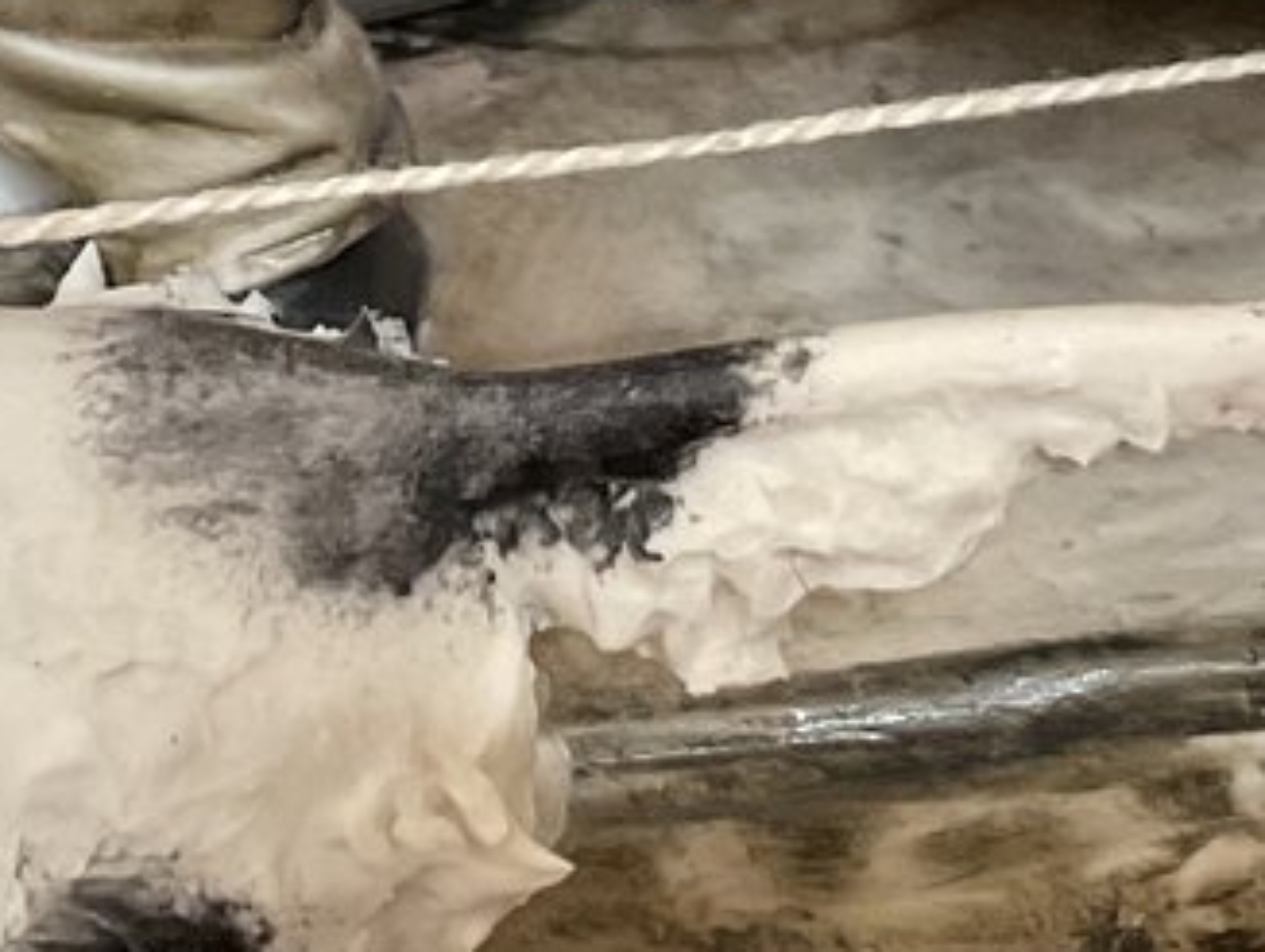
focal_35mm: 134
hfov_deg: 14.7
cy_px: -21
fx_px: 4902
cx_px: 485
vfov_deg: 11.0
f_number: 1.8
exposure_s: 1/50
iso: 100
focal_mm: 3
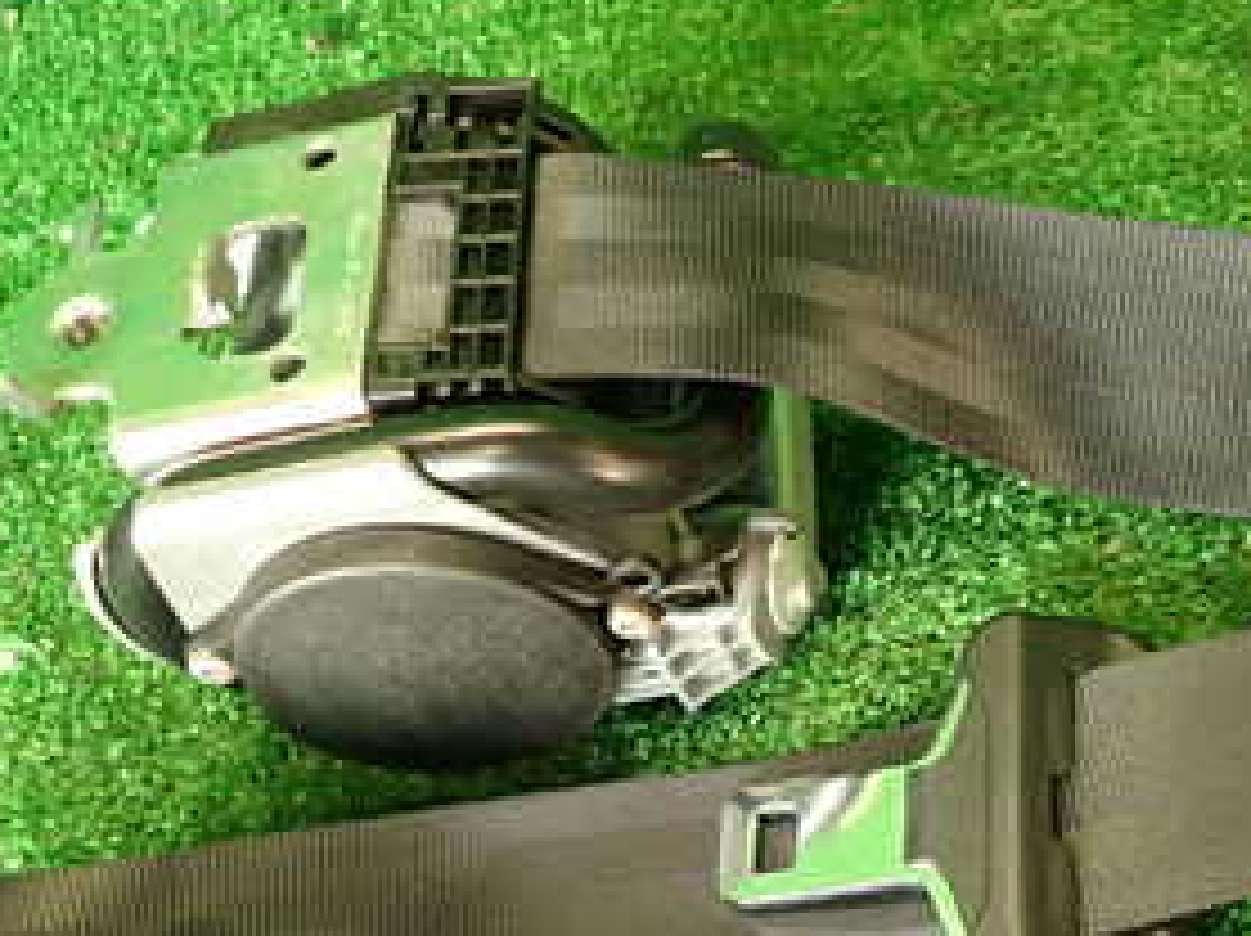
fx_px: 1950
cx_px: 936
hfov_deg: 34.8
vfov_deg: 26.3
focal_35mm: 54
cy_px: 801
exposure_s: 1/30
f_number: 2
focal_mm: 4.5
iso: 200
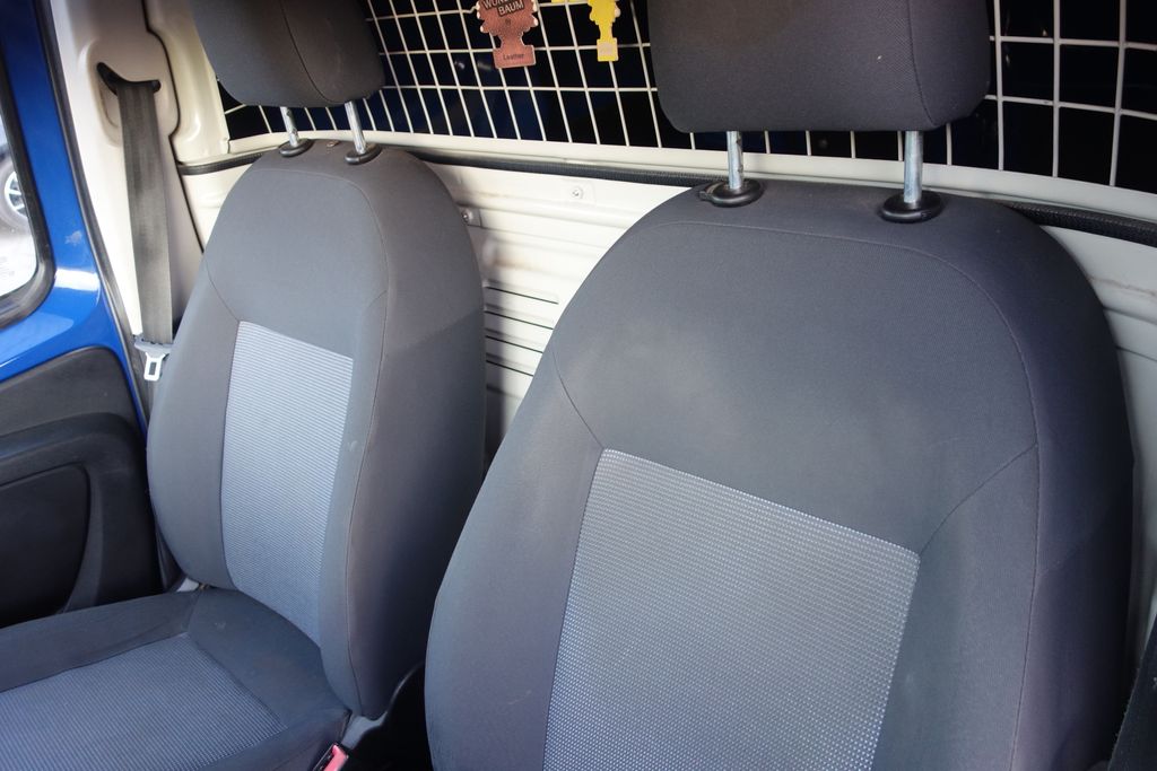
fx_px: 900
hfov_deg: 65.5
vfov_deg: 46.4
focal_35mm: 28
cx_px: 578
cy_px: 386
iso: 200
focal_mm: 10.4
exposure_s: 1/30
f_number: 1.8
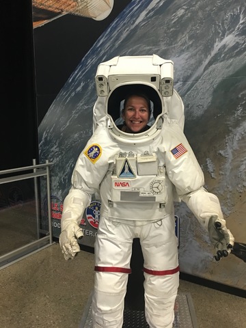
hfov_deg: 48.2
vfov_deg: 61.7
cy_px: 164
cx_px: 123
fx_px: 275
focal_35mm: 29
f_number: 2.2
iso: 100
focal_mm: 4.15
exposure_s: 1/15
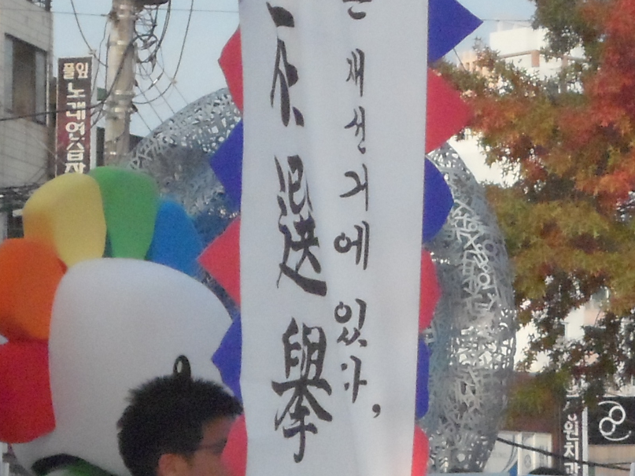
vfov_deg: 9.0
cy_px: 328
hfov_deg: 12.0
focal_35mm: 165
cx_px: 344
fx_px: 3026
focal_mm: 9.3
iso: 800
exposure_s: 1/350
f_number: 12.6
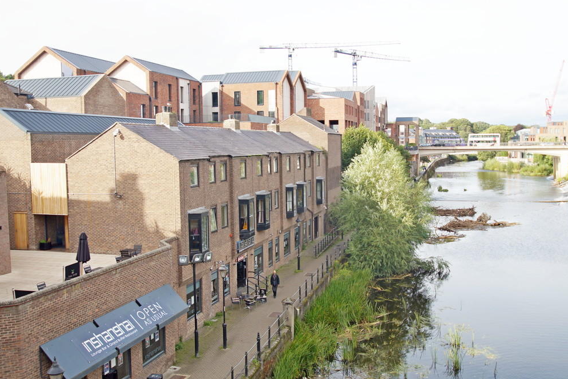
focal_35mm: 37
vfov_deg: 35.9
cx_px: 289
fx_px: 584
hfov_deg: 51.9
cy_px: 189
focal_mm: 24
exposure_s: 1/160
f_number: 7.1
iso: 100
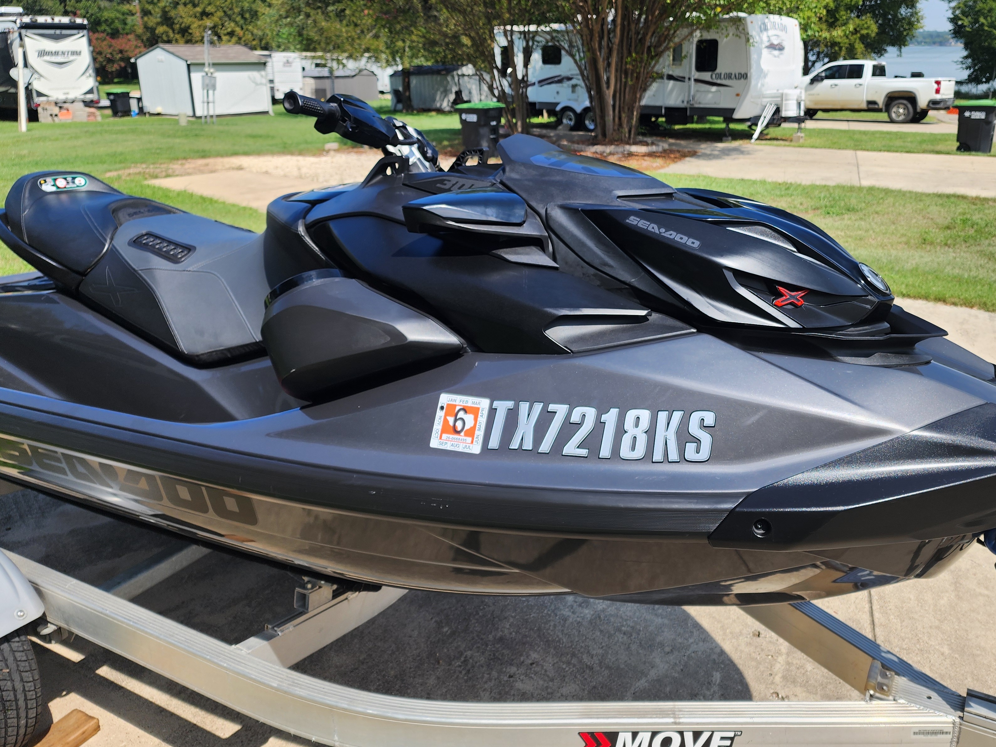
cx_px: 593
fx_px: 834
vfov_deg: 48.0
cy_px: 300
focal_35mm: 29
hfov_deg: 61.2
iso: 12
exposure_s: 1/709
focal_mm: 6.4
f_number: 1.8
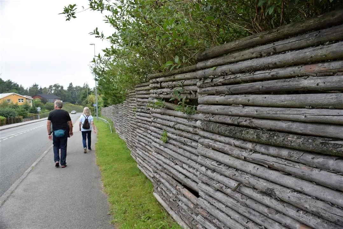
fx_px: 257
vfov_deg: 48.0
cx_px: 172
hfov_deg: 67.4
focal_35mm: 27
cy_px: 114
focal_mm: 18
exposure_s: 1/250
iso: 400
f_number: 8
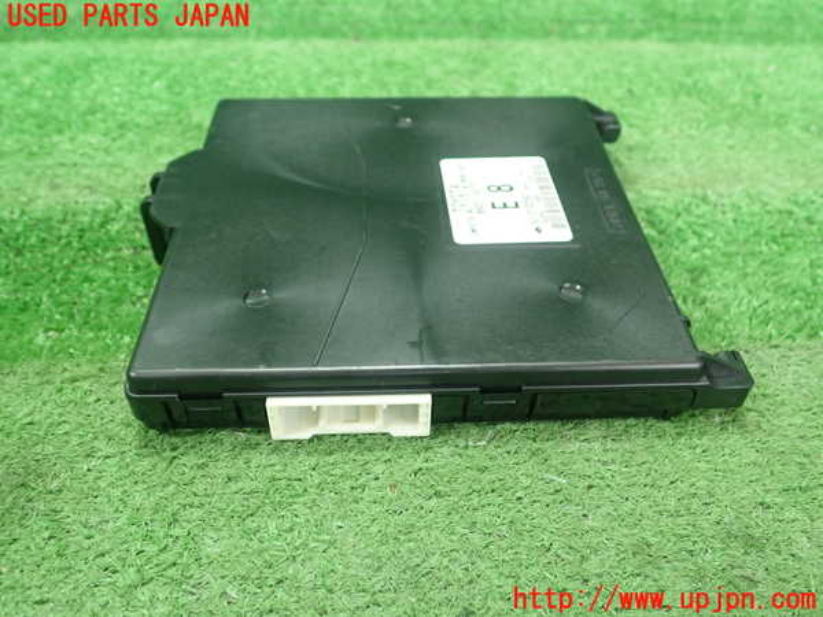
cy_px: 308
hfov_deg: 60.0
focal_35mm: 30
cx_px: 412
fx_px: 713
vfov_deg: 46.8
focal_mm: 5.5
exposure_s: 1/125
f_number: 2.3
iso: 400
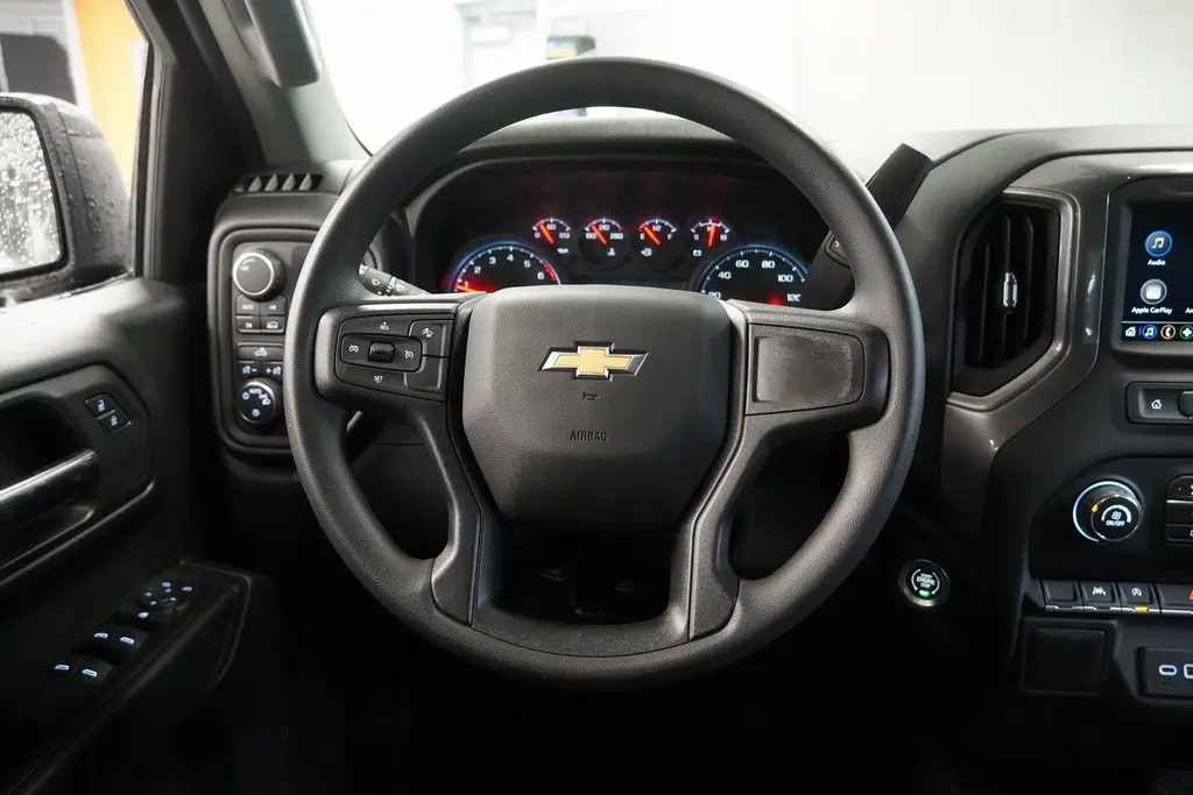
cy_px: 398
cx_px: 596
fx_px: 895
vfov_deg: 47.9
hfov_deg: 67.4
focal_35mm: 27
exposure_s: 1/30
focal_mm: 18
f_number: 3.5
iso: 6400
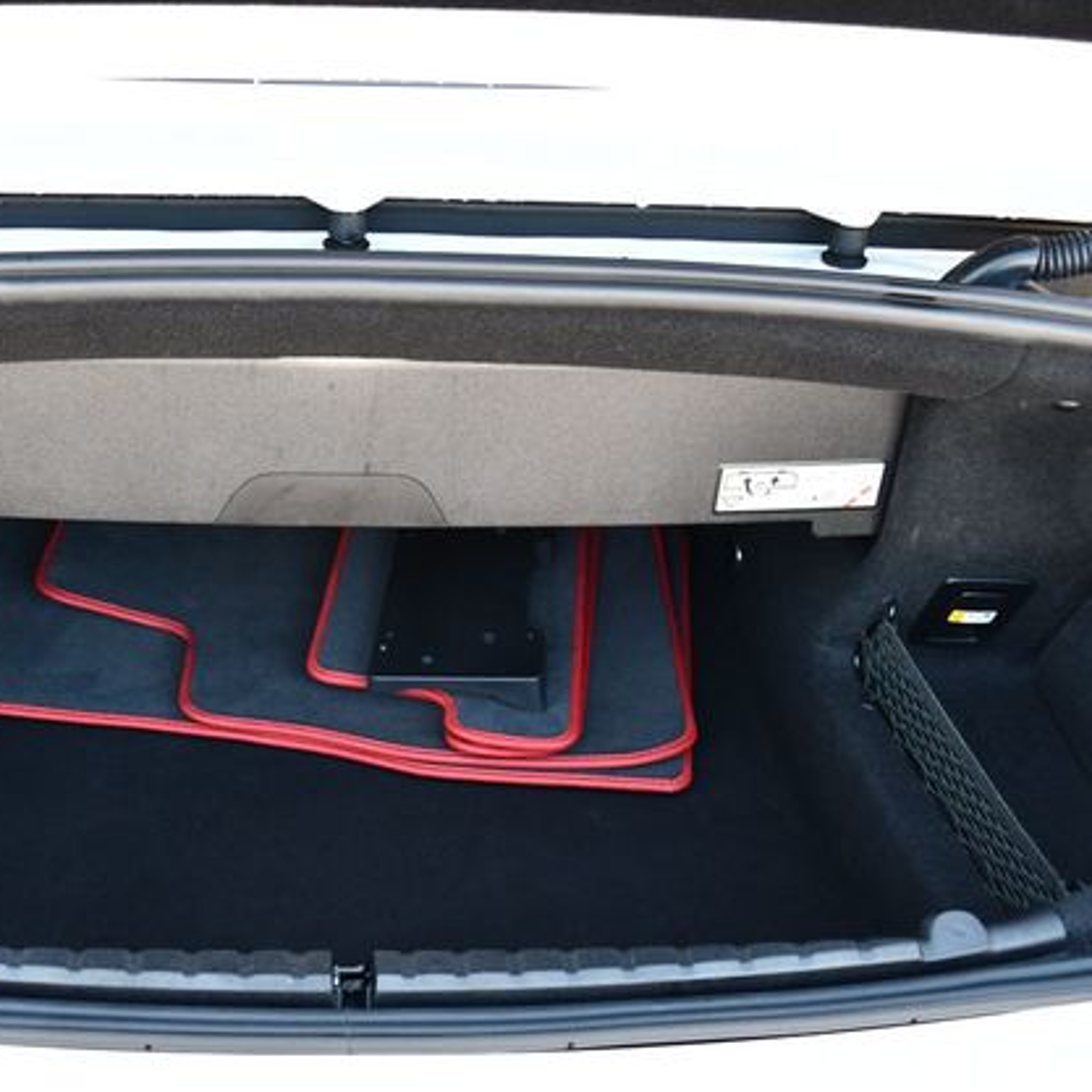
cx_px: 296
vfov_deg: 36.1
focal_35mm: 47
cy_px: 558
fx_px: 1677
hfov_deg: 35.4
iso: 800
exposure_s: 1/250
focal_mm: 18
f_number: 3.5
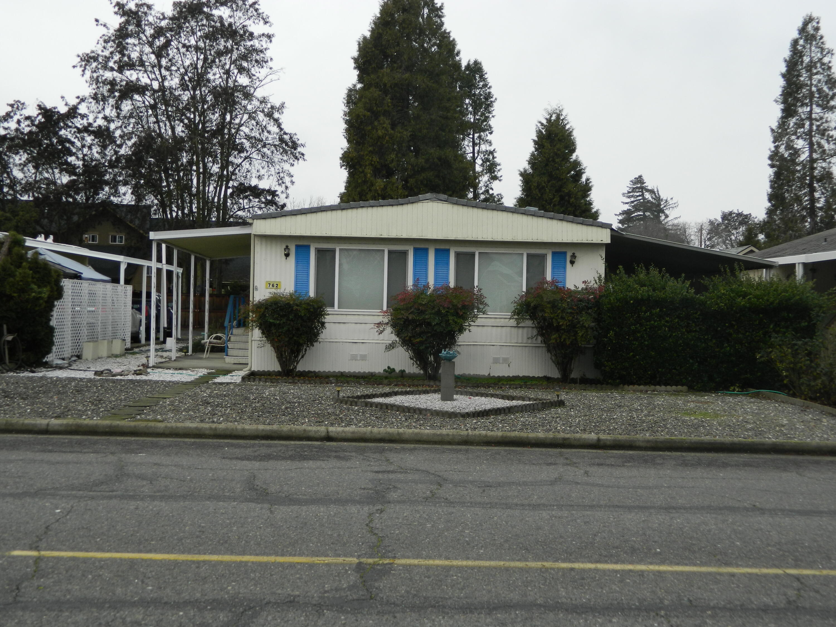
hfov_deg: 45.8
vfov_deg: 35.1
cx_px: 418
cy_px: 314
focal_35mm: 41
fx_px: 990
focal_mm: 7.3
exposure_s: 1/320
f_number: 3.5
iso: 80
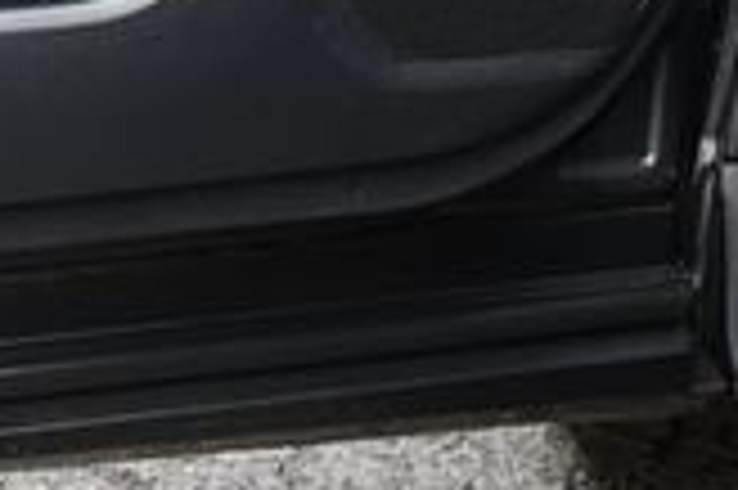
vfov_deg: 7.5
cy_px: -400
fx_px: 3604
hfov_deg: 11.4
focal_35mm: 176
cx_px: -162
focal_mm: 30
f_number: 4.5
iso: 400
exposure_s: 1/250
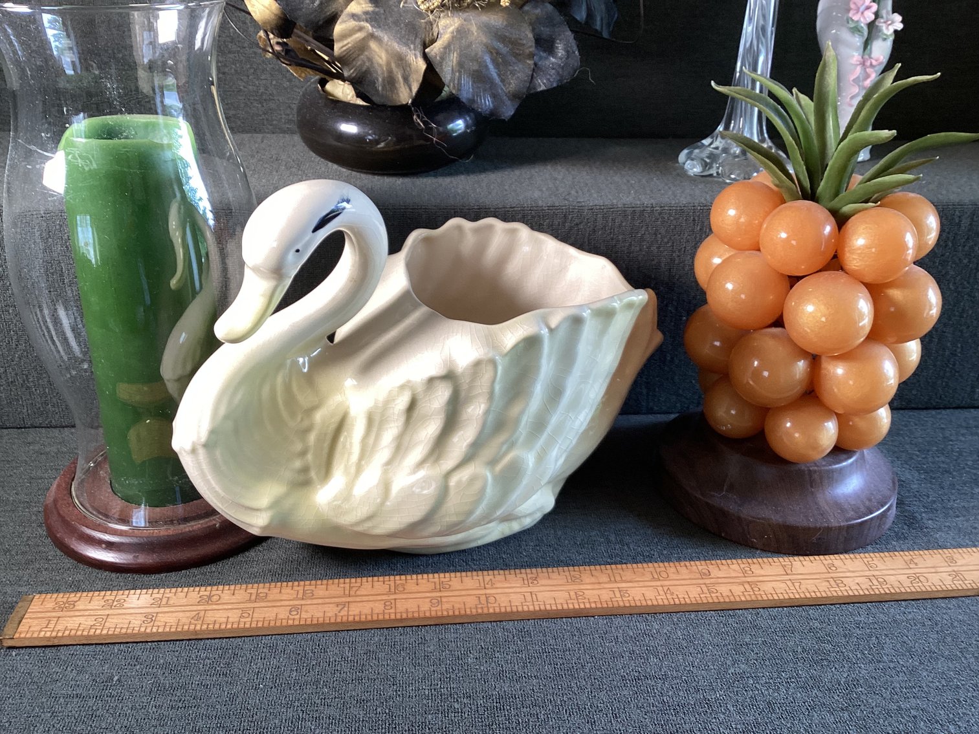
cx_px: 490
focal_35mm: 31
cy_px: 367
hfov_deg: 58.3
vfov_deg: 45.4
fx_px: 877
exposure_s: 1/50
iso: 50
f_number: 2.4
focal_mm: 3.3
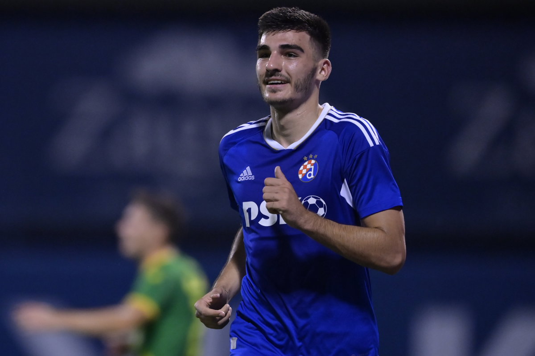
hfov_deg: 5.2
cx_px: 268
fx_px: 5942
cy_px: 178
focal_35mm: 400
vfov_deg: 3.4
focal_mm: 400
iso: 6400
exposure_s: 1/2500
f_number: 2.8
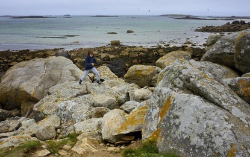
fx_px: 198
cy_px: 82
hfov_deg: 64.6
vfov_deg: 43.2
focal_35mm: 29
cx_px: 123
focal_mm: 18.5
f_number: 5.6
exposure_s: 1/800
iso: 200
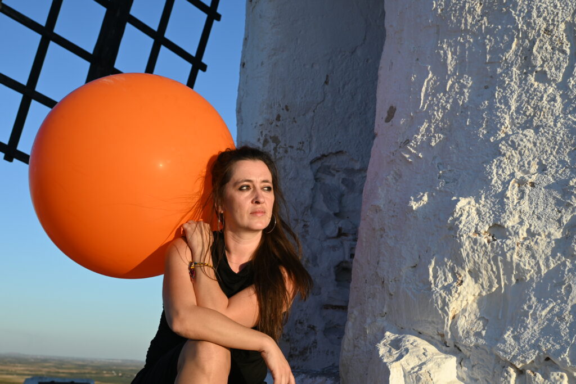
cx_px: 288
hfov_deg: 36.9
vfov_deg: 25.1
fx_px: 864
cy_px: 192
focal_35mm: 54
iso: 100
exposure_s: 1/320
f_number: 6.3
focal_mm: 36
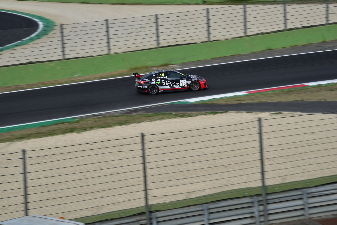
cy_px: 112
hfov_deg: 17.1
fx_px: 1124
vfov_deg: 11.4
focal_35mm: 120
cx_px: 168
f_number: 13
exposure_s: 1/200
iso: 200
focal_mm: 120
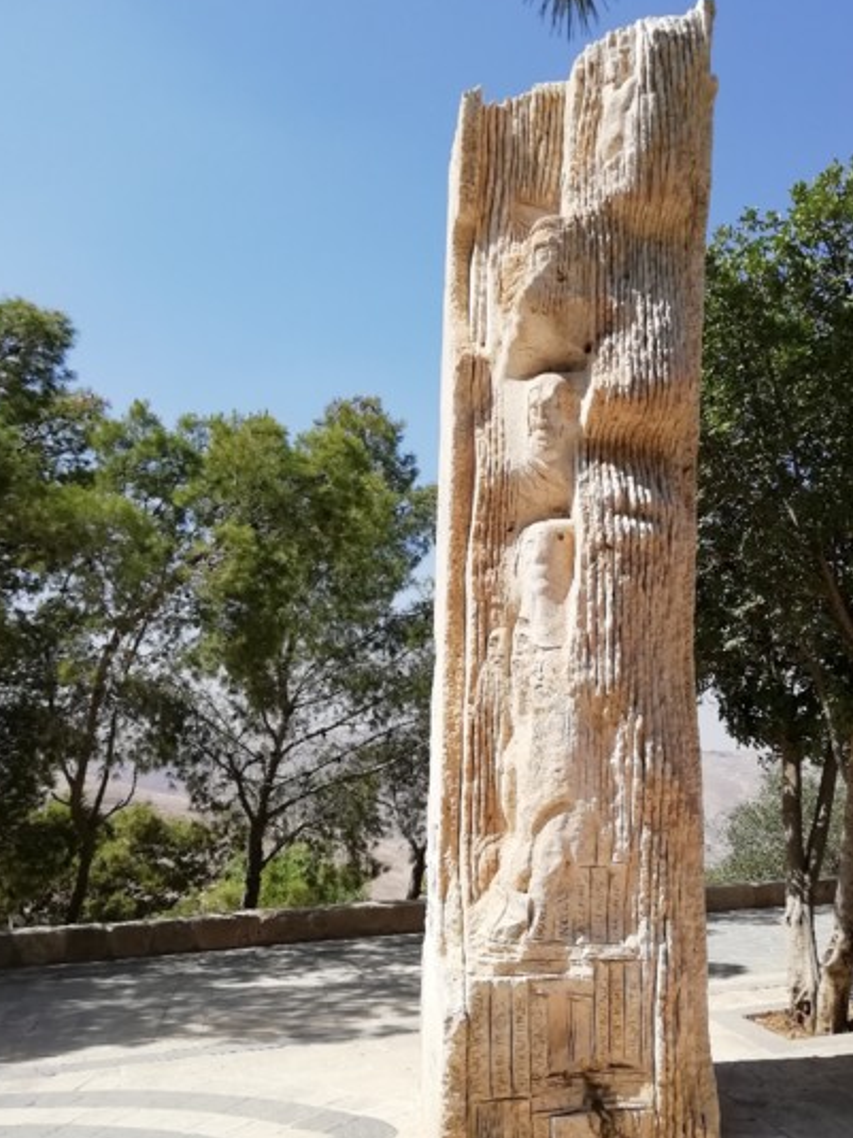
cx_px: 545
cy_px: 610
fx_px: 1150
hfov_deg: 40.3
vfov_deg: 52.6
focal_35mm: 35
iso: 50
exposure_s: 1/1267
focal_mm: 3.21
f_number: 2.2
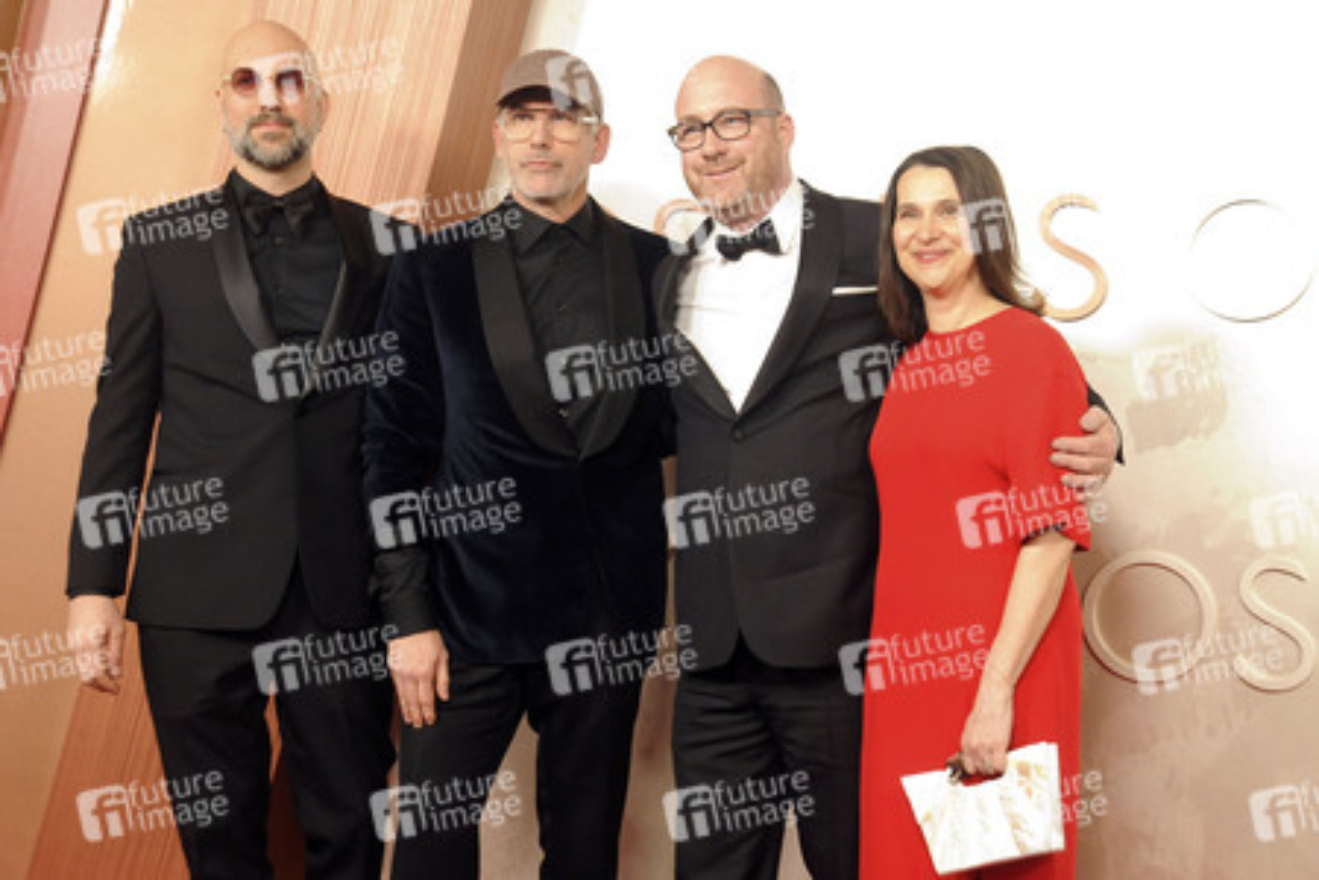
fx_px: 1905
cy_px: 440
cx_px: 660
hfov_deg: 38.2
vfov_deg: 26.0
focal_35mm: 52
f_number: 7.1
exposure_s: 1/100
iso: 2500
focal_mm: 52
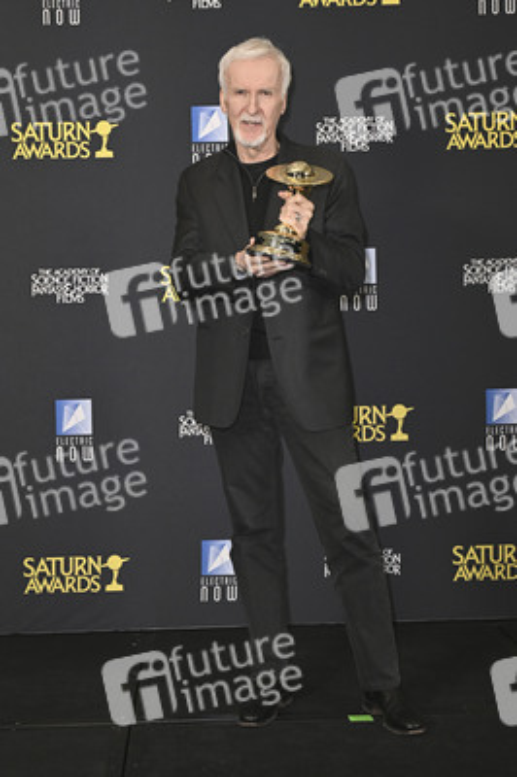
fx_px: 971
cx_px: 258
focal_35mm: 45
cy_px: 388
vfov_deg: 43.6
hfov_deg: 29.8
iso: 2000
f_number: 5.6
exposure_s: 1/320
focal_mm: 45
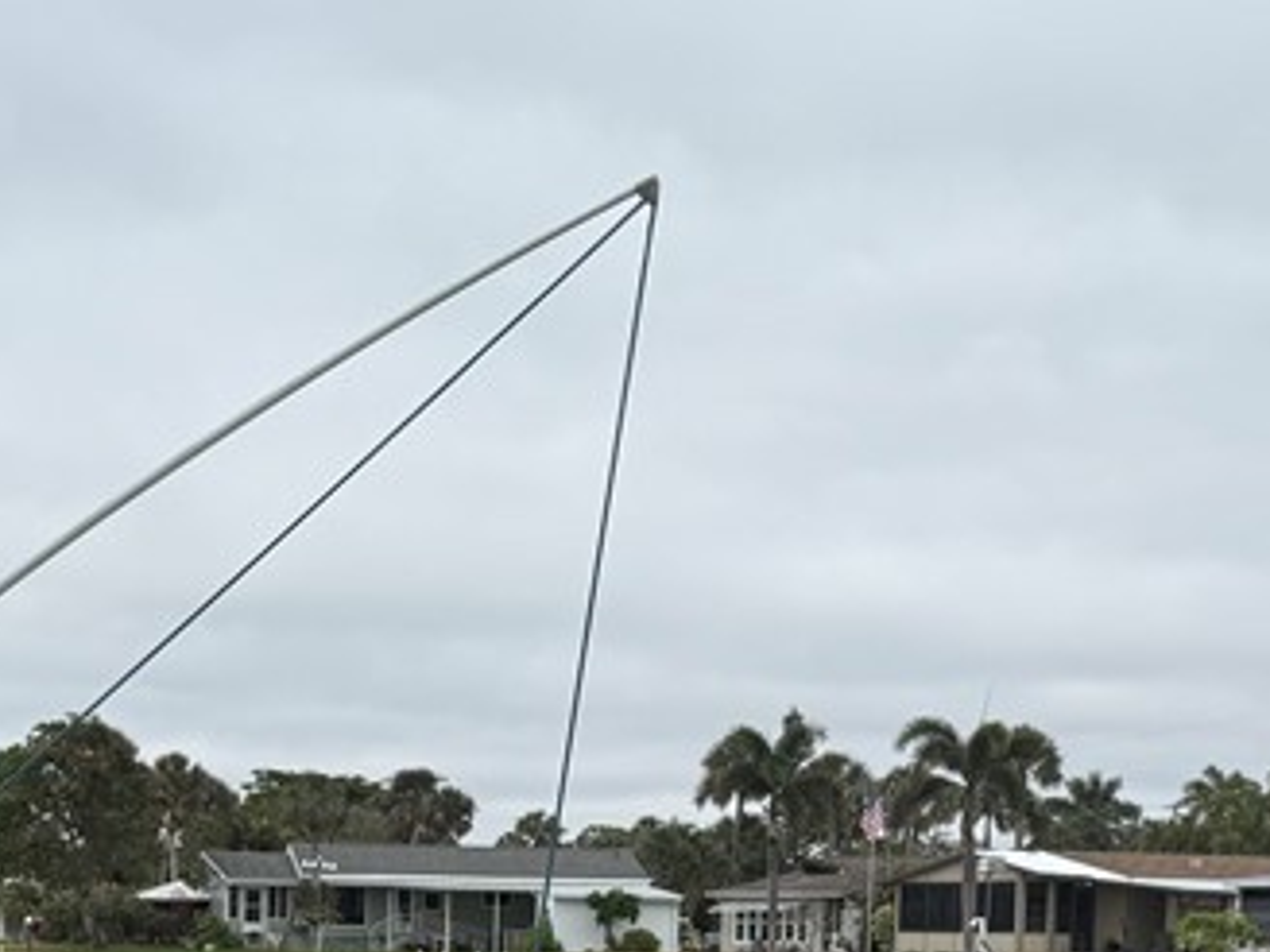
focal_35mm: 75
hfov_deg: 25.7
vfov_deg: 18.5
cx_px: 341
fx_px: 2752
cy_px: 1165
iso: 80
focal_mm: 6.76
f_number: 1.78
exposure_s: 1/5319
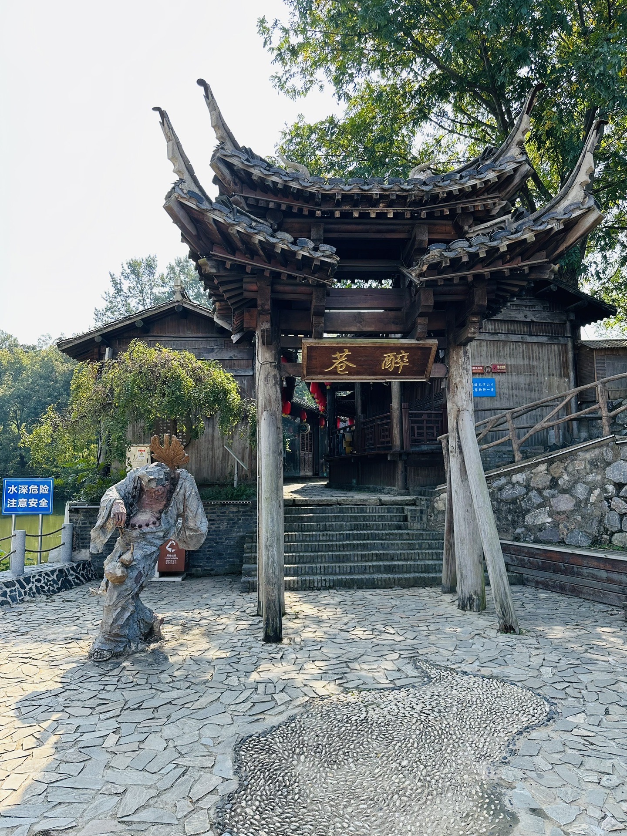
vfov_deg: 71.6
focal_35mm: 24
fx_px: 580
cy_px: 418
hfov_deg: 56.8
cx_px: 314
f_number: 1.78
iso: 80
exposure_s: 1/1119
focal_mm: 6.86
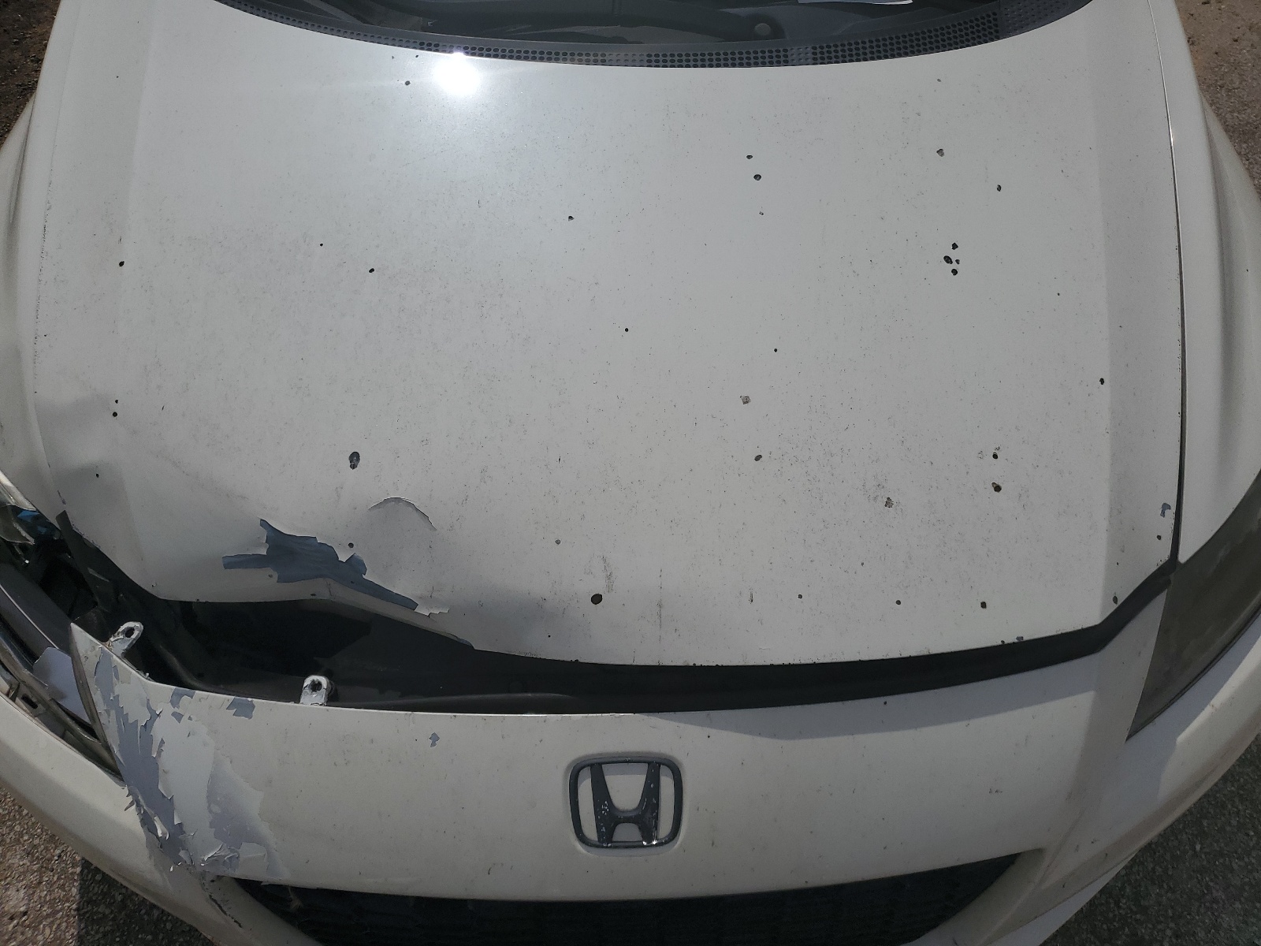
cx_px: 630
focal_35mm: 26
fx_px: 947
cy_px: 473
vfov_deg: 53.1
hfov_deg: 67.3
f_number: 1.5
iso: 53
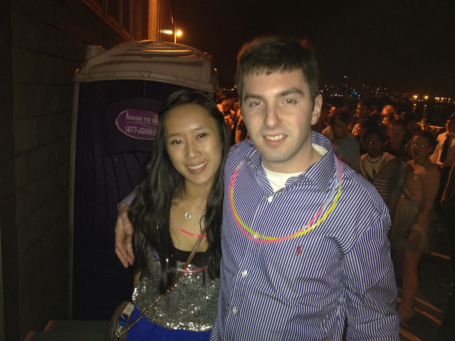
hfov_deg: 52.6
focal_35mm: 35
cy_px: 170
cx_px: 228
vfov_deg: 40.7
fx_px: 460
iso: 250
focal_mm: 4.28
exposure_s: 1/16
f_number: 2.4
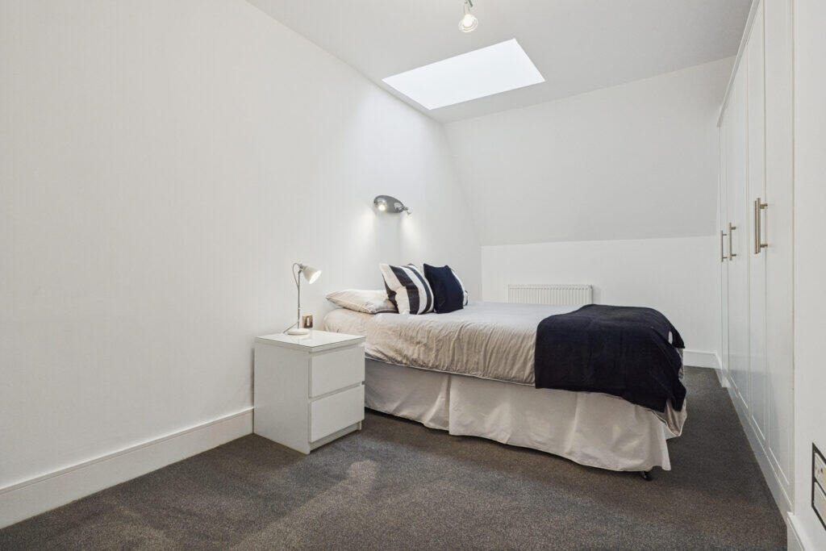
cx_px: 413
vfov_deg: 72.1
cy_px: 276
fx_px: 379
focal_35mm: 16
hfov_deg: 95.0
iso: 800
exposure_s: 1/100
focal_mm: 11
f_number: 5.6
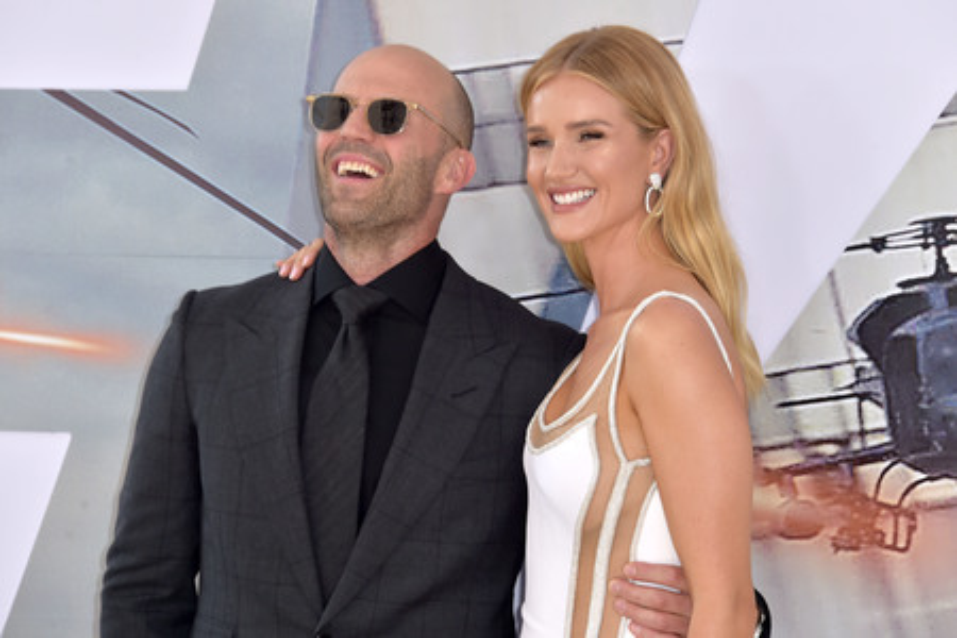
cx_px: 478
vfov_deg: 8.6
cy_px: 319
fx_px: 4253
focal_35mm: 160
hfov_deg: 12.8
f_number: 7.1
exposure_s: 1/250
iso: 320
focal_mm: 160
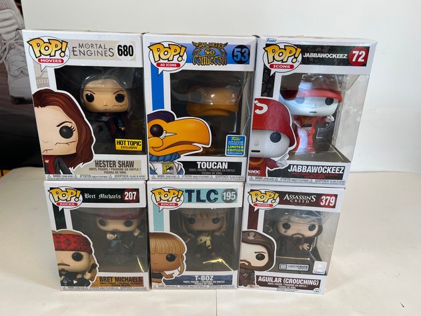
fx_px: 316
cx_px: 210
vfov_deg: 53.0
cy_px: 158
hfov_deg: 67.3
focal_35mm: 26
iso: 64
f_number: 1.5
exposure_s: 1/120
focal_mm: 5.7
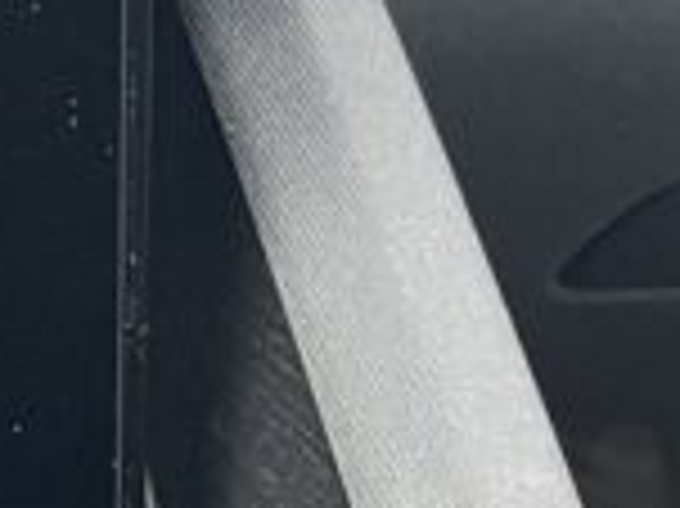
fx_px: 3455
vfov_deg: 8.0
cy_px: -539
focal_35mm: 176
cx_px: -1004
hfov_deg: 9.8
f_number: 1.6
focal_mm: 5.1
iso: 125
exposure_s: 1/61
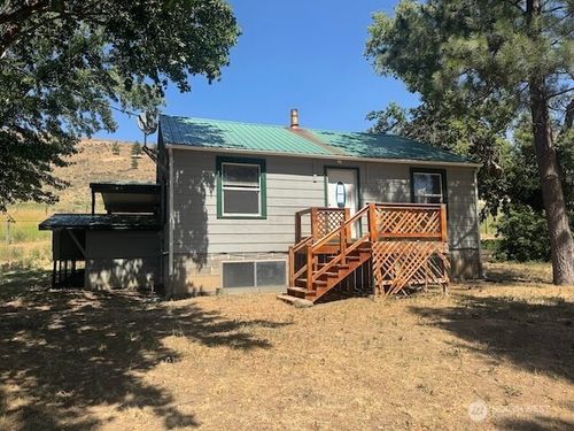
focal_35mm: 24
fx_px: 398
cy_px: 216
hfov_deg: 71.6
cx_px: 287
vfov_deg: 56.8
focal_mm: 6.76
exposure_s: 1/3413
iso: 80
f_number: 1.78
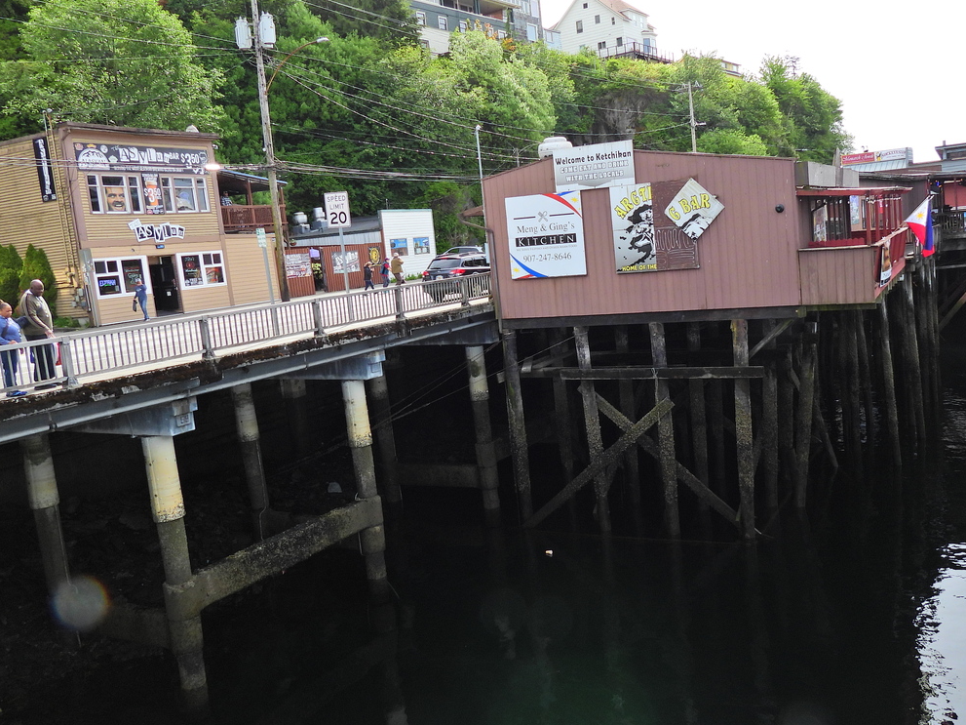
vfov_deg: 45.4
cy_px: 356
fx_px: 865
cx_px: 564
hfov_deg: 58.0
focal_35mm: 31
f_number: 2.8
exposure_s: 1/640
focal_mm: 4.3
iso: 100
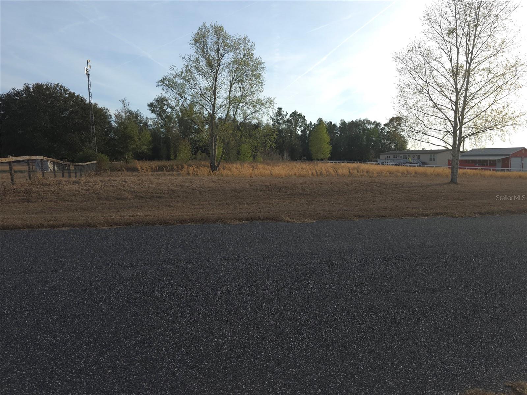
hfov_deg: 73.9
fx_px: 350
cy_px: 198
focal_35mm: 23
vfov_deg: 58.9
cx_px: 264
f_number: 1.7
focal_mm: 6.3
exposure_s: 1/297
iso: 12
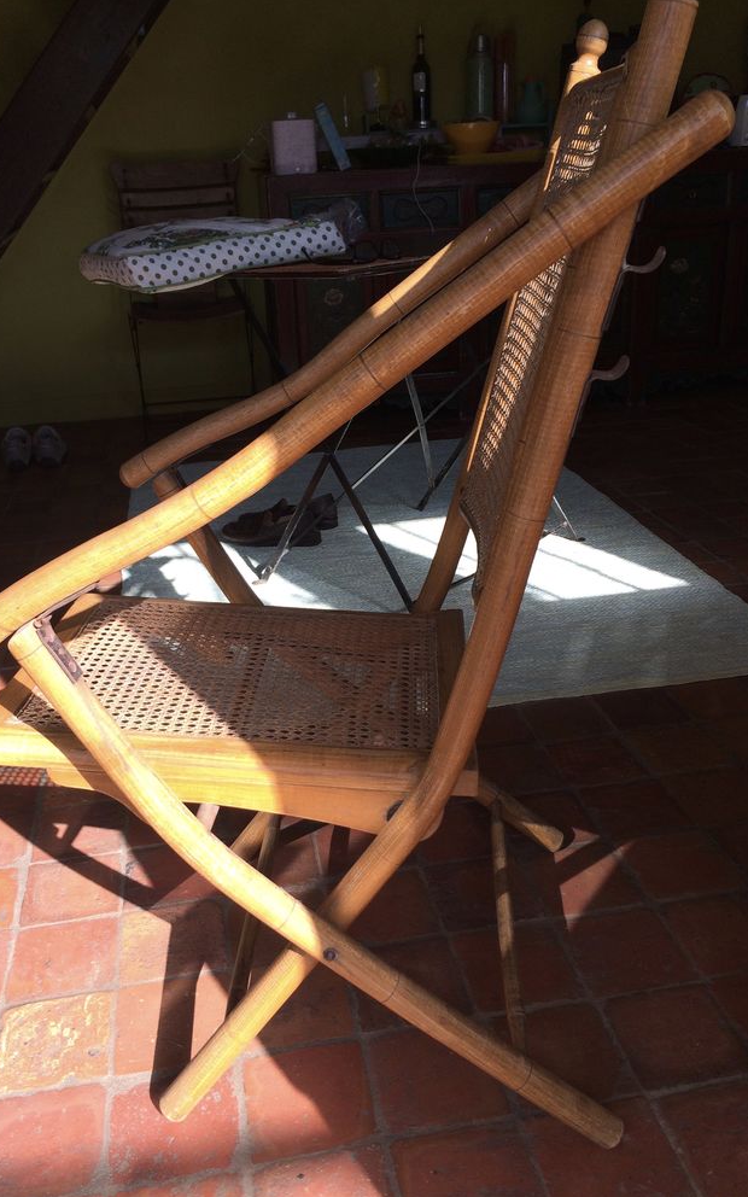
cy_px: 598
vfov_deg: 61.2
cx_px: 340
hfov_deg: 40.6
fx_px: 1011
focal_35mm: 31
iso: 32
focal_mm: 4.15
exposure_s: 1/423
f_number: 2.2
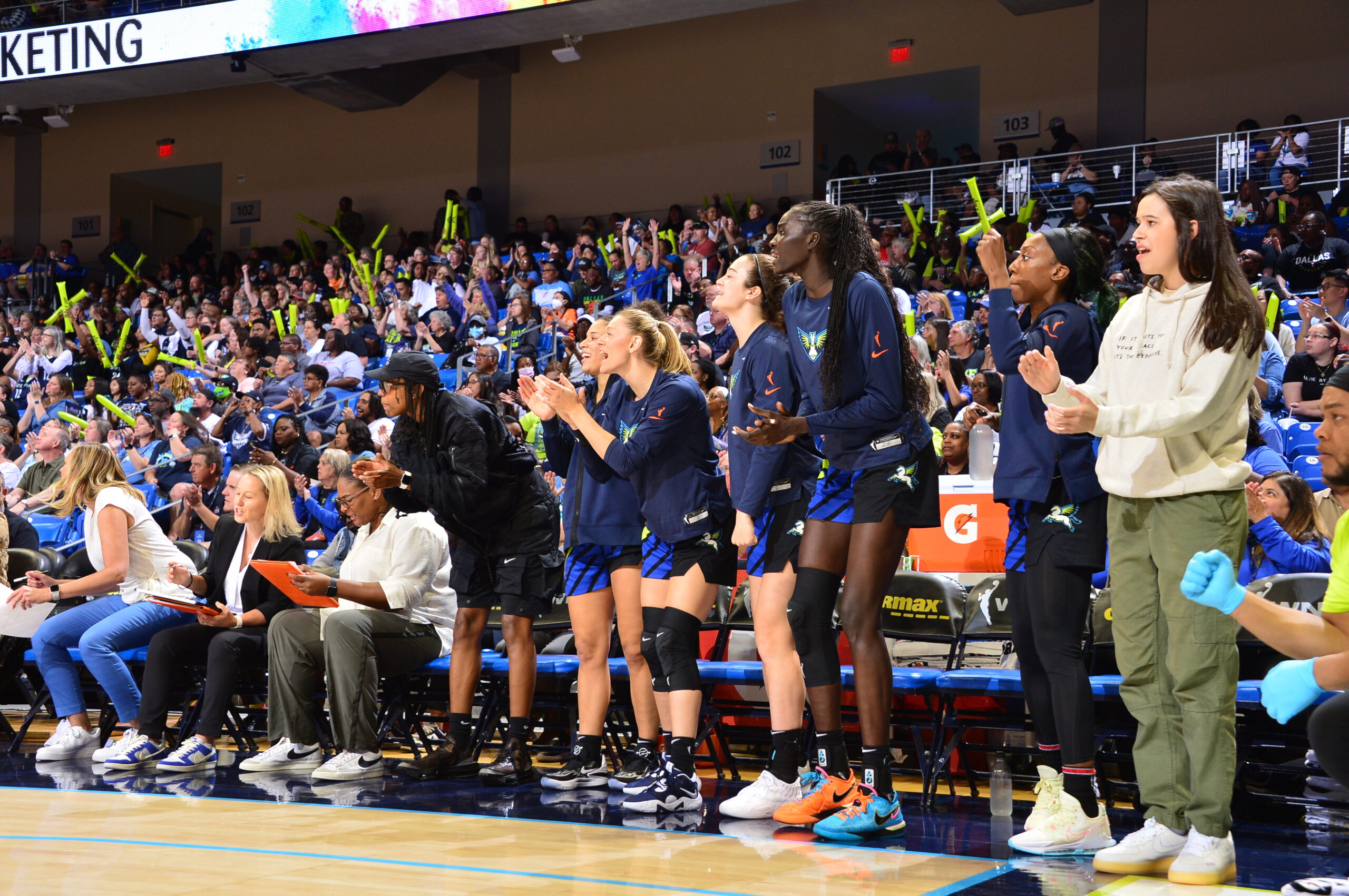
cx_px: 674
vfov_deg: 26.9
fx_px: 1872
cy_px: 448
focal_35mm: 50
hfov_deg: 39.6
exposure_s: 1/250
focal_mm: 50
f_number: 6.3
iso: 1250
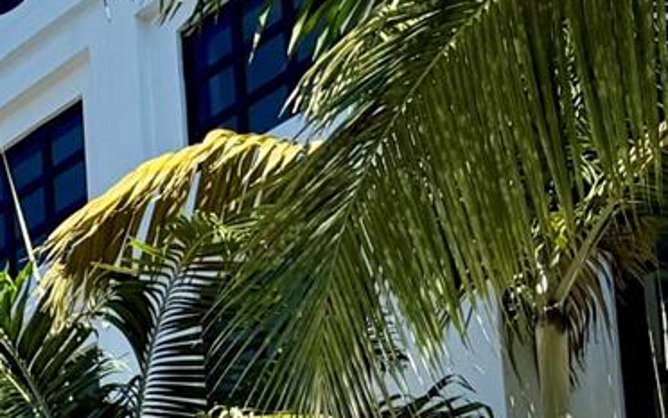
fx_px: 2550
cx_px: -731
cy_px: 978
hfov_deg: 12.8
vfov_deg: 8.6
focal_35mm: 140
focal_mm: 6.76
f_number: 1.78
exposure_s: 1/3425
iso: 80
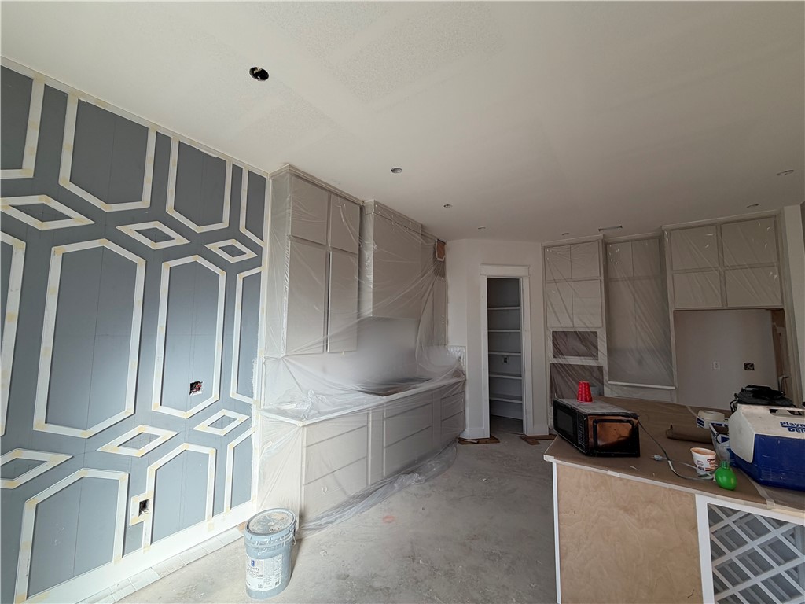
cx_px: 402
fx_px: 326
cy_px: 302
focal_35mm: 14
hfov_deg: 102.1
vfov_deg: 85.7
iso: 40
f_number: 2.2
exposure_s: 1/217
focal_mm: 2.22
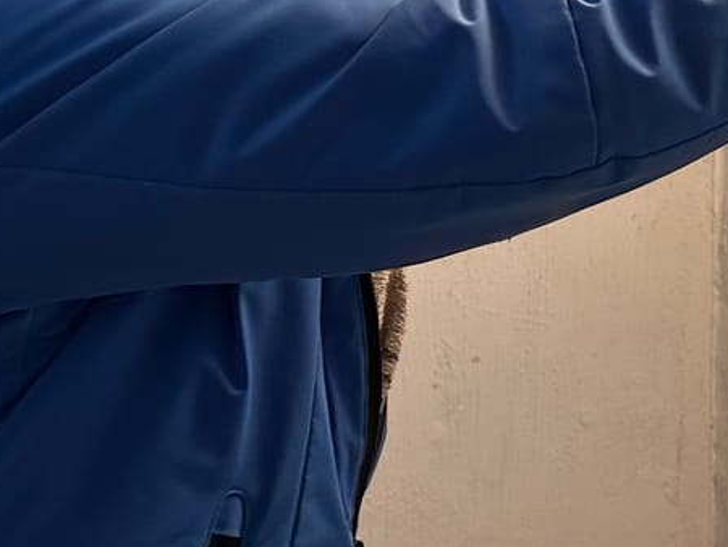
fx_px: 1683
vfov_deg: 18.2
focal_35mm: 80
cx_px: 749
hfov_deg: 23.3
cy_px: 91
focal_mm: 6.86
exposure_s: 1/50
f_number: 1.78
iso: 250
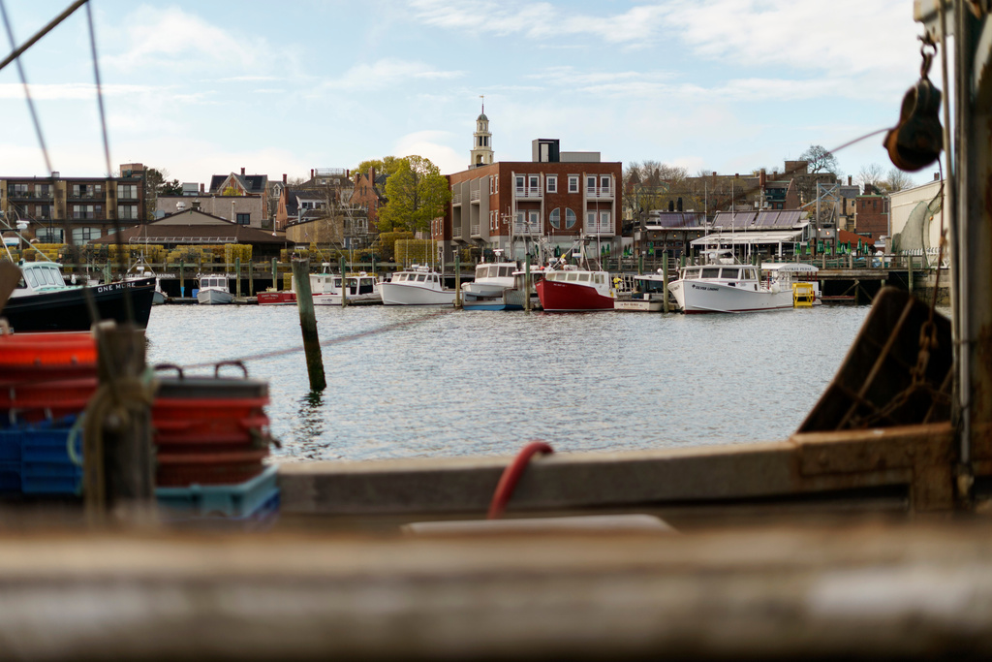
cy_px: 331
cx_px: 496
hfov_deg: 39.6
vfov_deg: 27.0
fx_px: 1378
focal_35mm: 50
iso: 100
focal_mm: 50
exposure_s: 1/125
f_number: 1.8
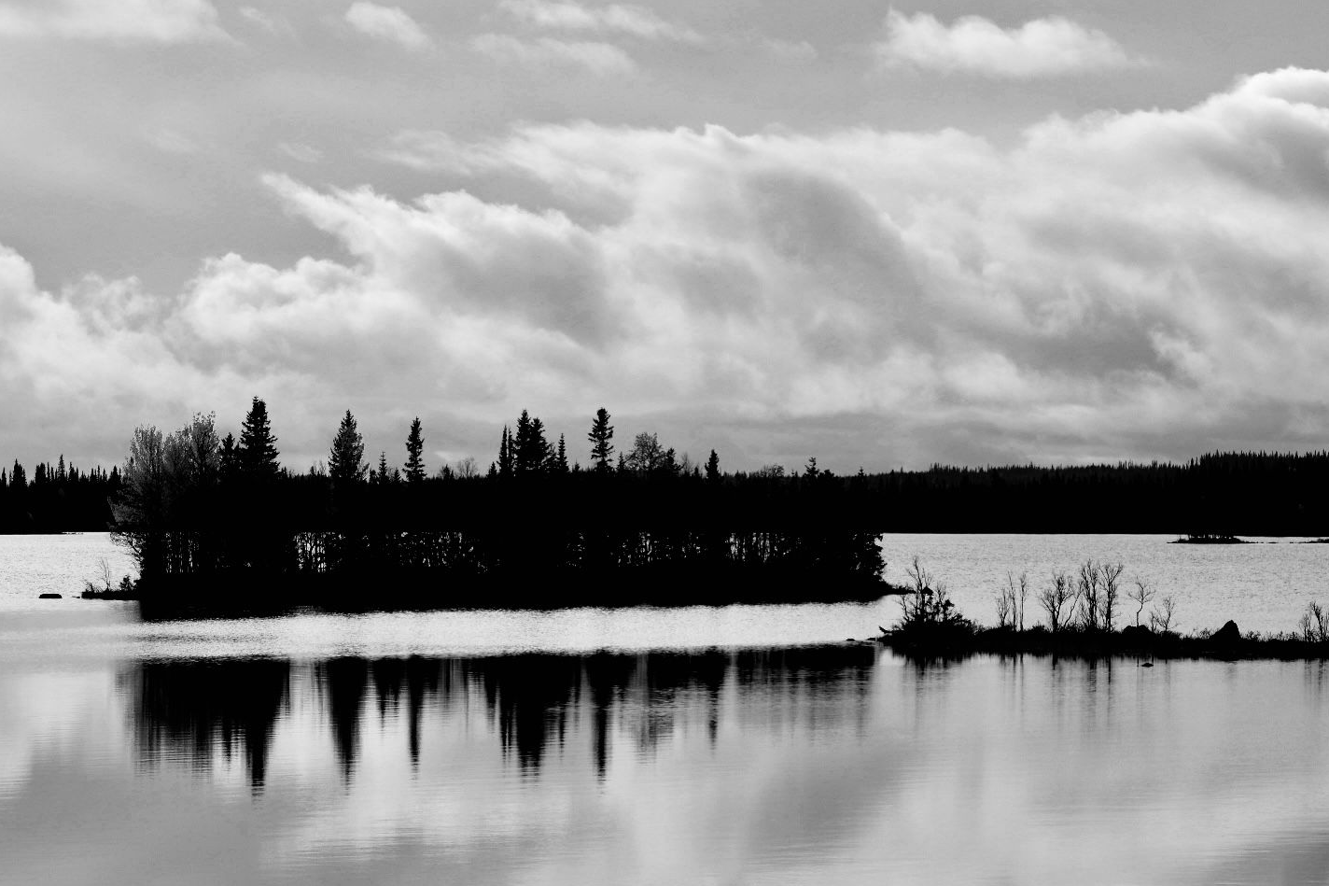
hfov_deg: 15.6
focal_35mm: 131
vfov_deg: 10.5
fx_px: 4835
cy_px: 485
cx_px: 706
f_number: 7.1
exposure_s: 1/400
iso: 160
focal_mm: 70.2
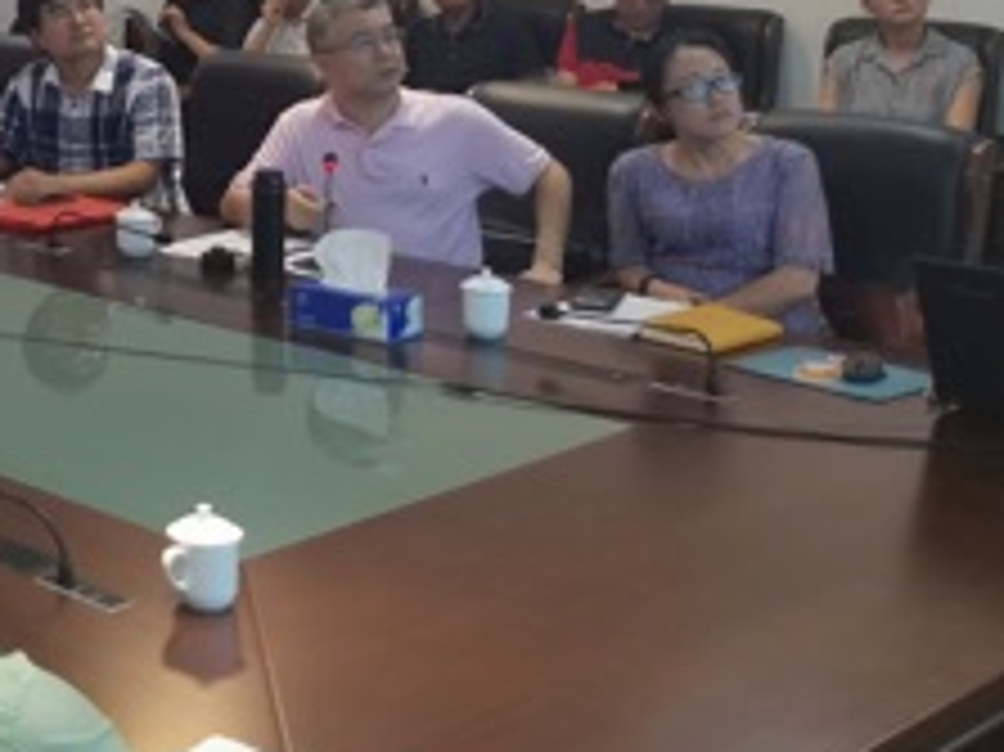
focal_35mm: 70
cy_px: 23
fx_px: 2029
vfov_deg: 20.4
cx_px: -315
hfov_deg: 24.2
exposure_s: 1/100
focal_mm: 4.66
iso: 200
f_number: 1.4
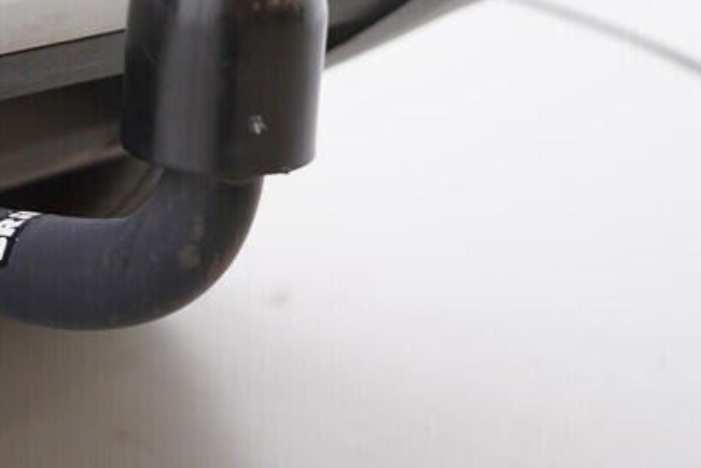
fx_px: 1772
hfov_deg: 21.0
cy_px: 172
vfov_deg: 15.0
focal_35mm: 91
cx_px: -116
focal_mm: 24
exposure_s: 1/50
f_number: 3.2
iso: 125
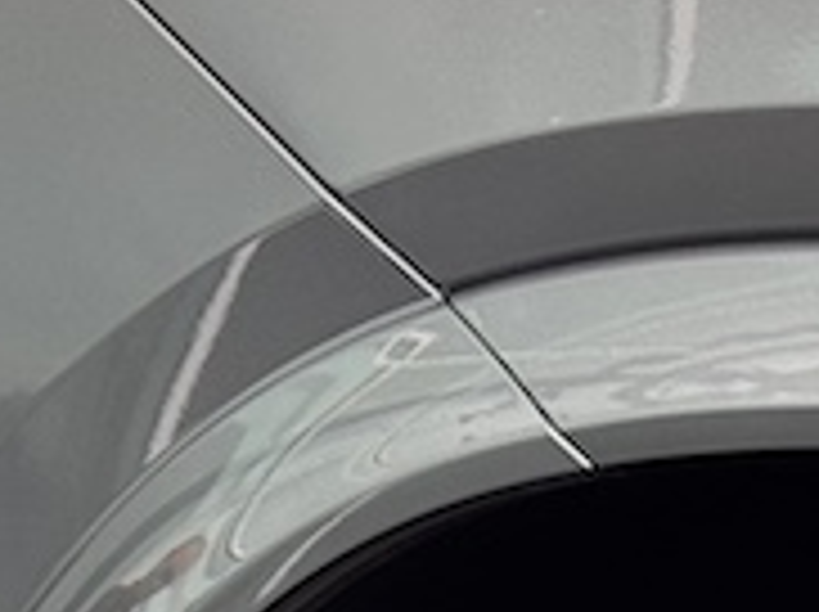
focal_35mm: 264
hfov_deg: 7.4
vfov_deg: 5.5
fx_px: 6238
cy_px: 1156
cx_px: 1058
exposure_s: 1/317
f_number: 1.78
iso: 64
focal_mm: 6.76
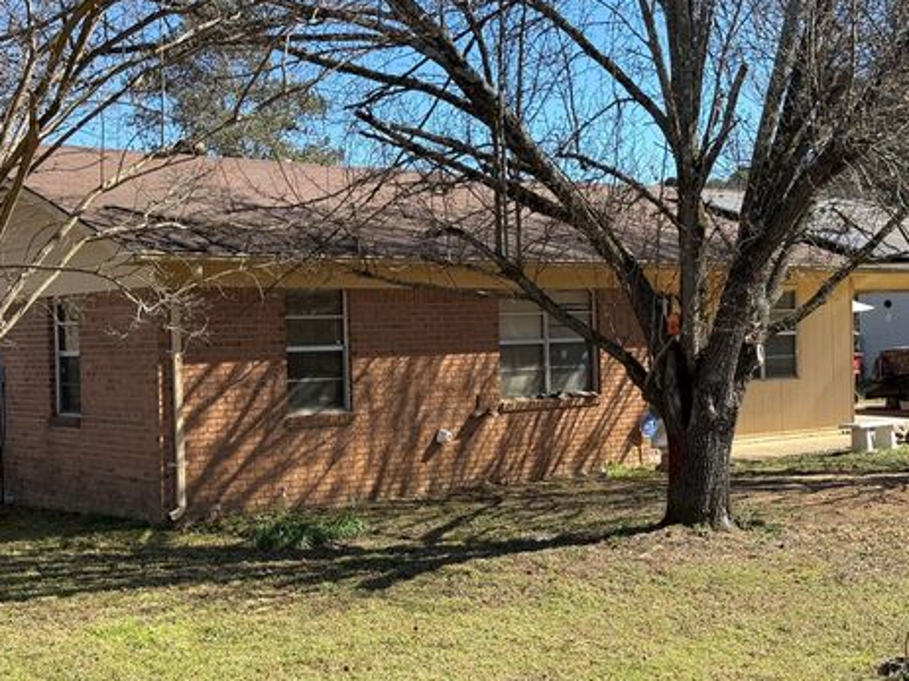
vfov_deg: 28.0
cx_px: 462
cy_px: 357
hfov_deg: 36.8
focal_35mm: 52
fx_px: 1365
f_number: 1.78
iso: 64
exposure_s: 1/1678
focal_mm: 6.76
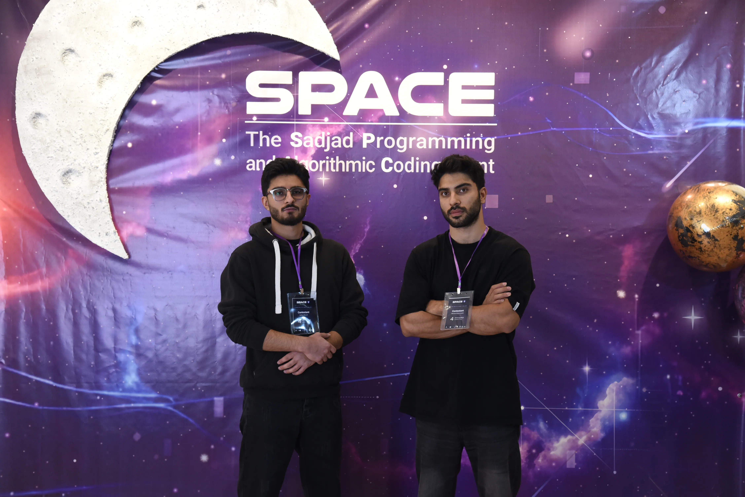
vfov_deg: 23.4
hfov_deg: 34.5
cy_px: 248
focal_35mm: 58
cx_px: 372
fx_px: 1200
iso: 1600
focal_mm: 58
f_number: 6.3
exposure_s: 1/100
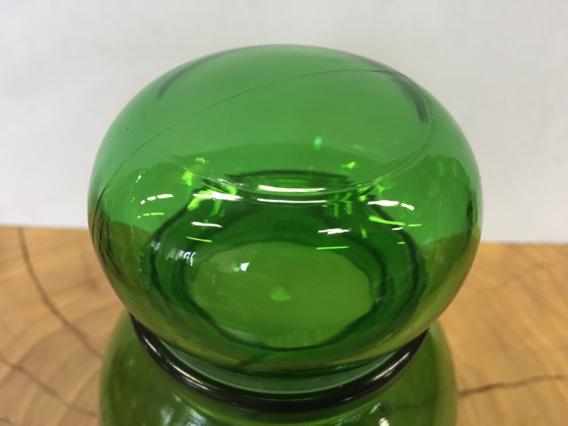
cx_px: 284
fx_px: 476
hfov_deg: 61.7
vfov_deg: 48.2
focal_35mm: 29
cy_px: 213
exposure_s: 1/33
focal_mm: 4.15
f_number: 2.2
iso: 200
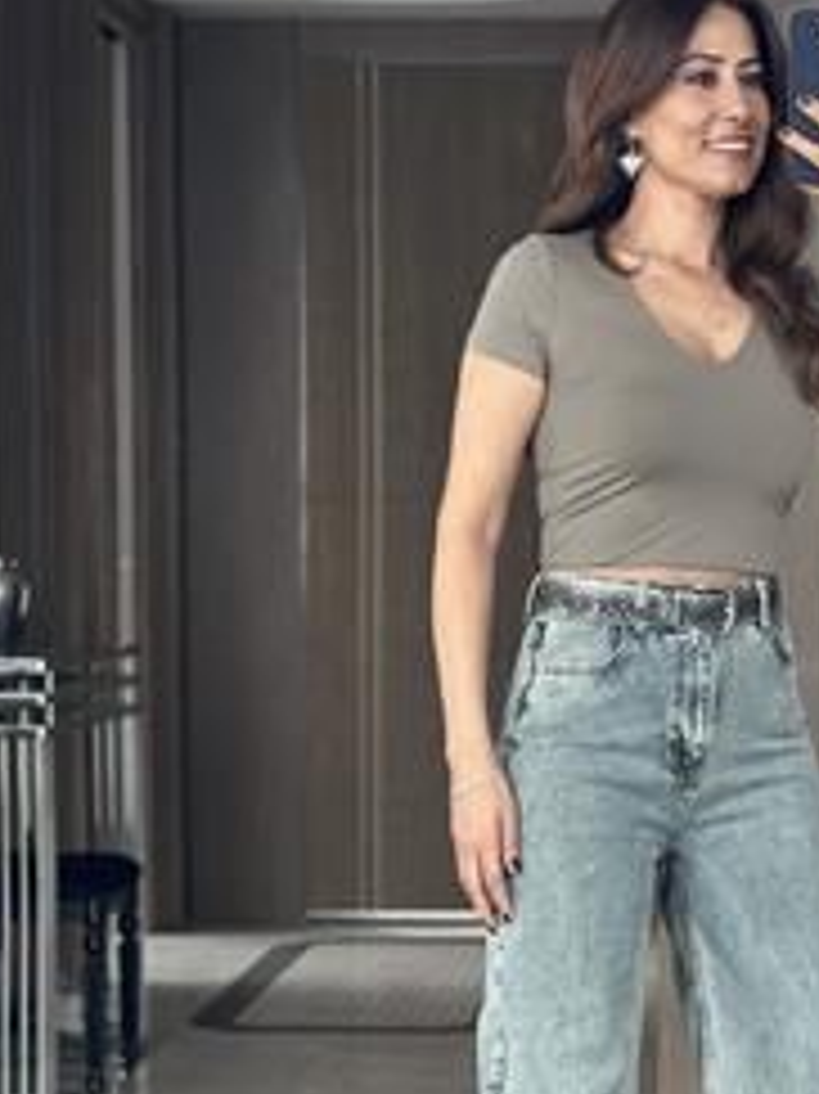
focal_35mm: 100
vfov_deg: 19.6
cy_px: 756
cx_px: 585
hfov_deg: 14.7
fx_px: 3157
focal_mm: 6.86
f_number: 1.78
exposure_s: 1/68
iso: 125
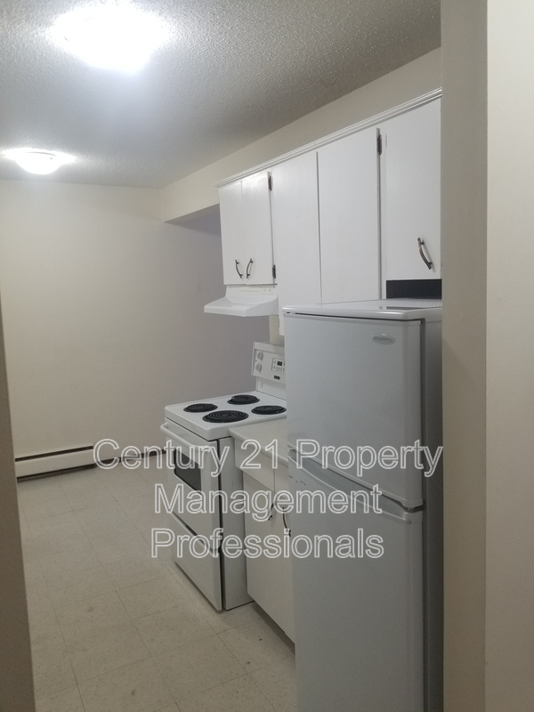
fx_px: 535
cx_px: 267
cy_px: 356
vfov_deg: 67.3
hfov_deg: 53.1
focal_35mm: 26
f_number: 1.7
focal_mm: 4.25
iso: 100
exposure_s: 1/60
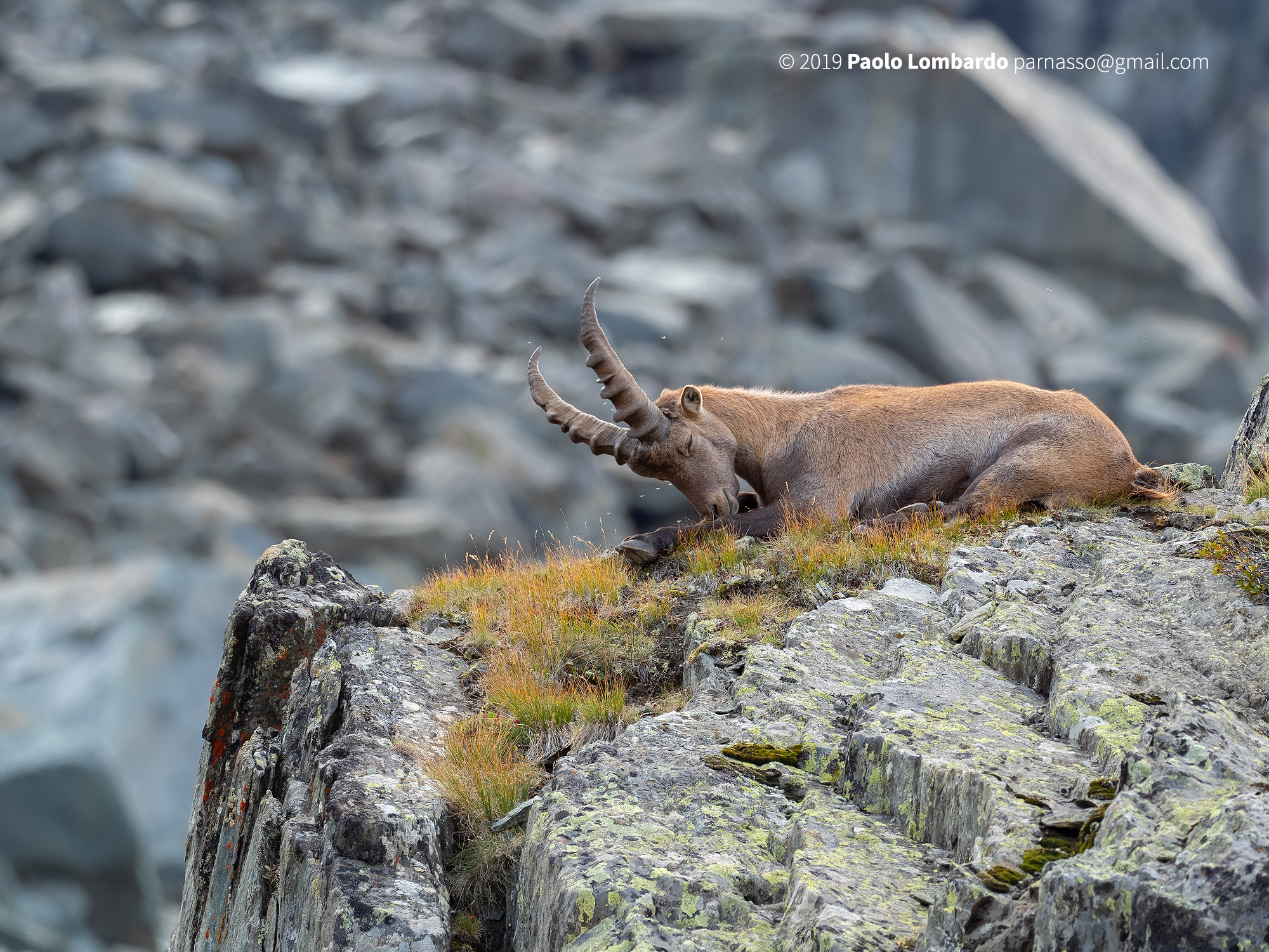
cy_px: 476
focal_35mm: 841
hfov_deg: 2.4
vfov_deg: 1.8
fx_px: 30831
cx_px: 634
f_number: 5.6
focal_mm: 420
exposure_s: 1/250
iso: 400
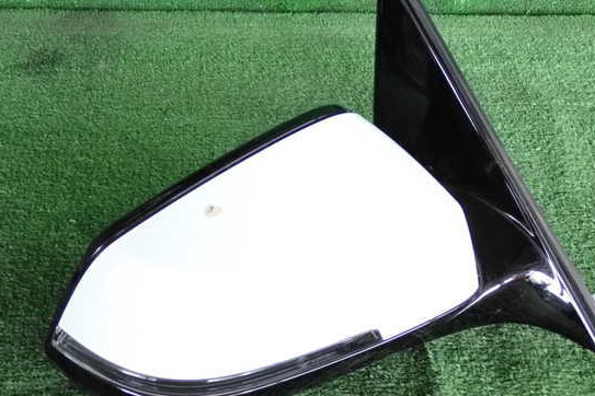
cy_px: 186
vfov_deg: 25.1
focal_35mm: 54
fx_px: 892
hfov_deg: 36.9
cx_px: 307
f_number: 3.1
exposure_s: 1/125
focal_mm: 8.4
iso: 1600
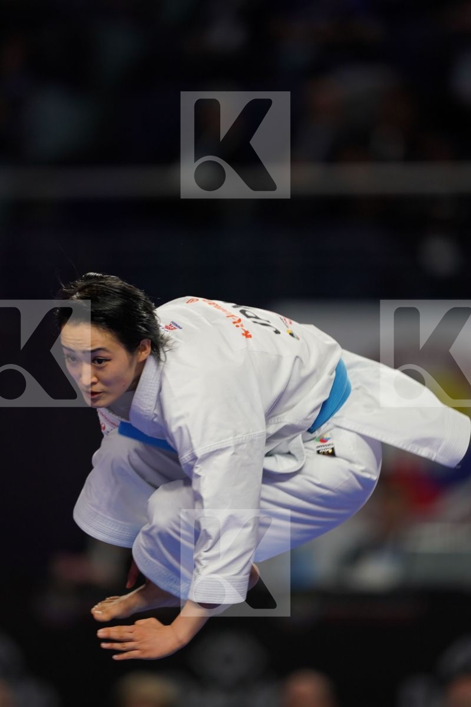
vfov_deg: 5.2
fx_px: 7849
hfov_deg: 3.4
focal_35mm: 400
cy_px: 354
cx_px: 236
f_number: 2.8
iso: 500
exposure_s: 1/400
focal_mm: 400
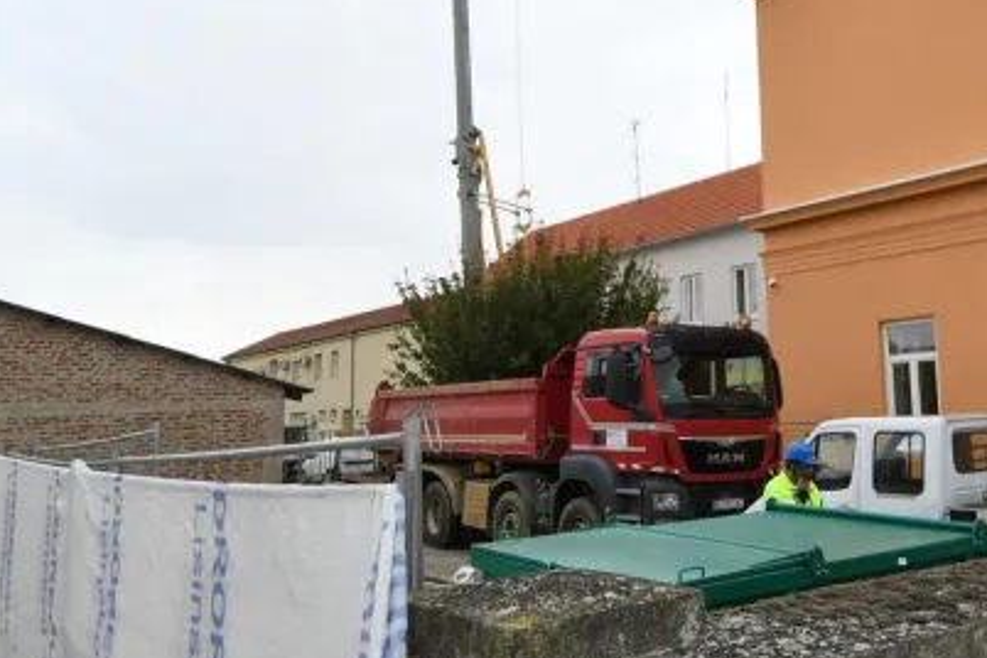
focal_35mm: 34
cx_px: 606
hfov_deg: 55.3
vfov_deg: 38.9
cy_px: 335
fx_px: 932
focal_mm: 12
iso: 400
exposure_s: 1/800
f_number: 4
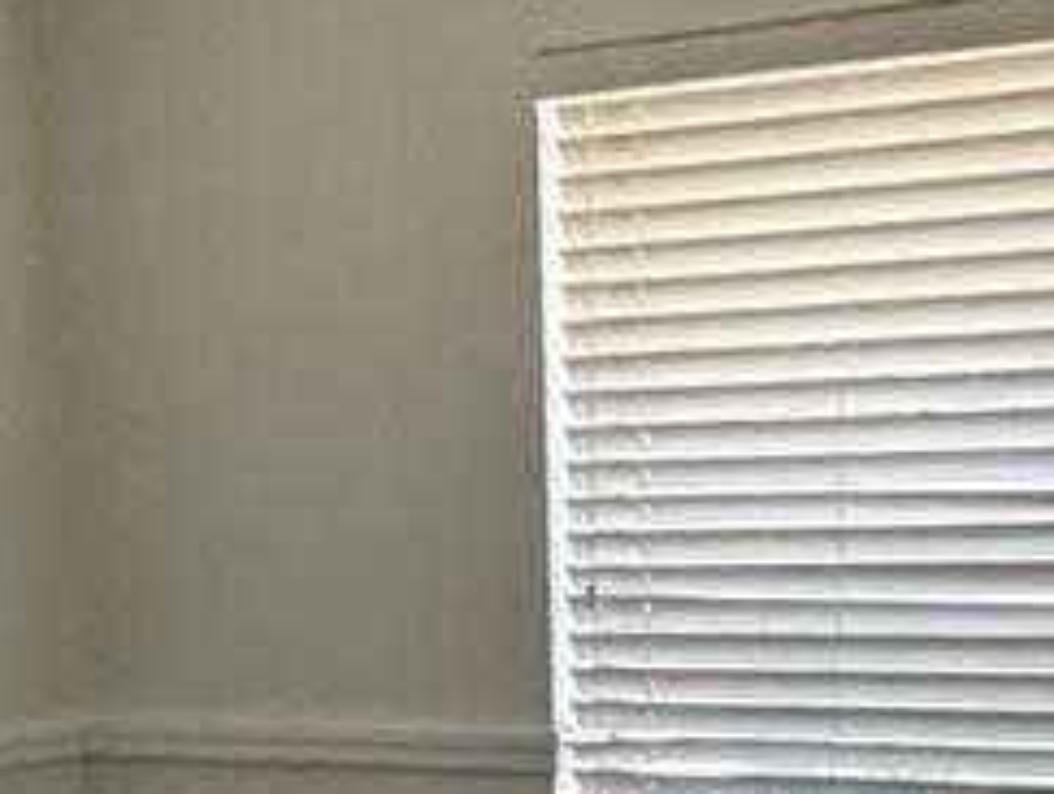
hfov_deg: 21.3
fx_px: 2805
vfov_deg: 15.4
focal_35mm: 92
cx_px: 512
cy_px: 1028
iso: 250
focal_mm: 2.22
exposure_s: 1/120
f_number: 2.2
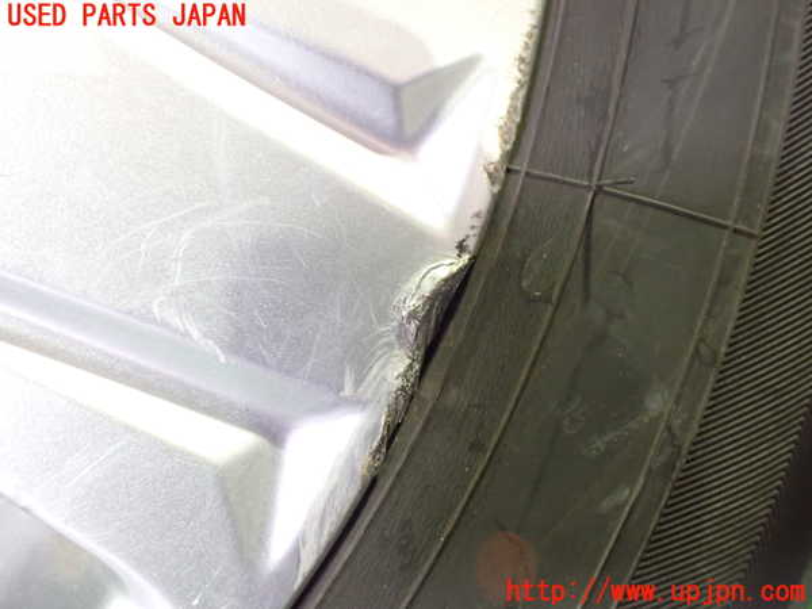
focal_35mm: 30
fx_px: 704
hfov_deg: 60.0
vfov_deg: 46.8
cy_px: 304
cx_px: 406
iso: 1000
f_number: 2.3
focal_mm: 5.4
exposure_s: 1/30
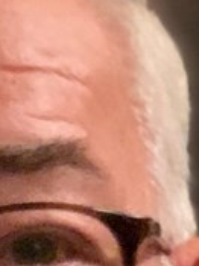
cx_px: -117
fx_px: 3047
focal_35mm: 397
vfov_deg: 4.9
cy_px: 489
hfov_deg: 3.7
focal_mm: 6
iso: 640
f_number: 2.4
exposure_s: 1/25
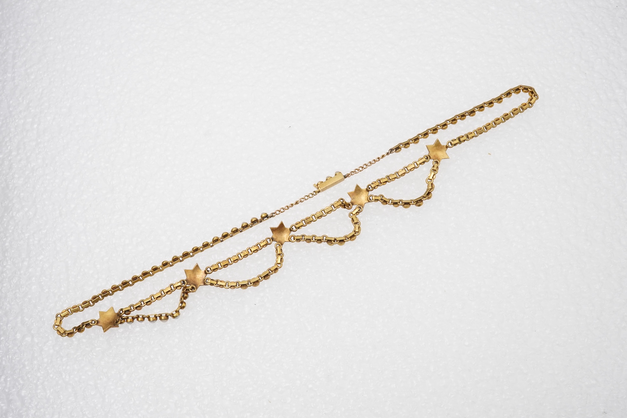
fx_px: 801
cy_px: 210
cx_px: 318
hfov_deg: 42.7
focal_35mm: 46
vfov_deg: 29.2
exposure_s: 1/125
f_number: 20
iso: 500
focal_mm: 30
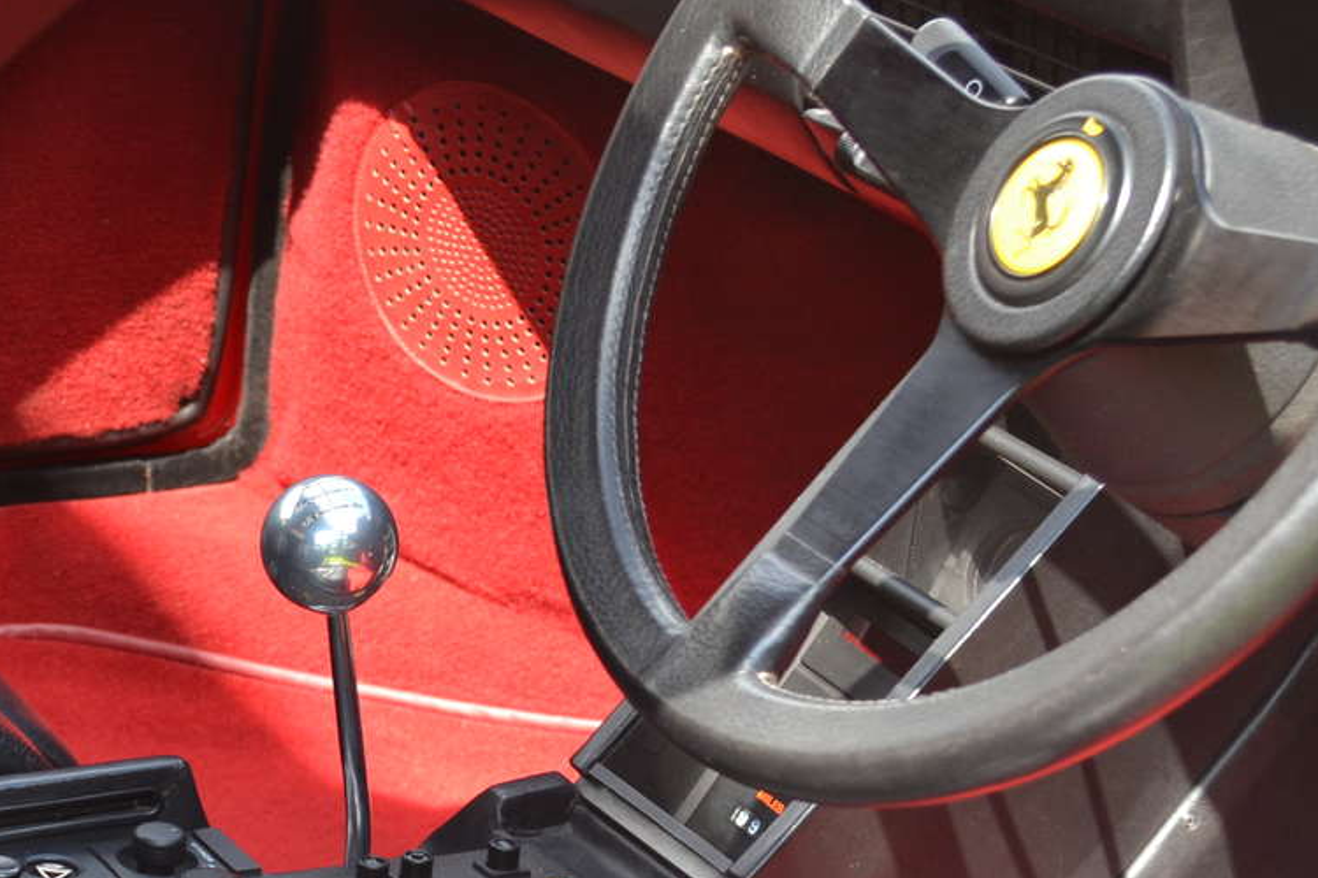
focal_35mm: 128
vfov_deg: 10.7
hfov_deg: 15.9
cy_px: 759
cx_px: 278
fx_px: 4686
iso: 220
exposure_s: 1/125
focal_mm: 32
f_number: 5.6
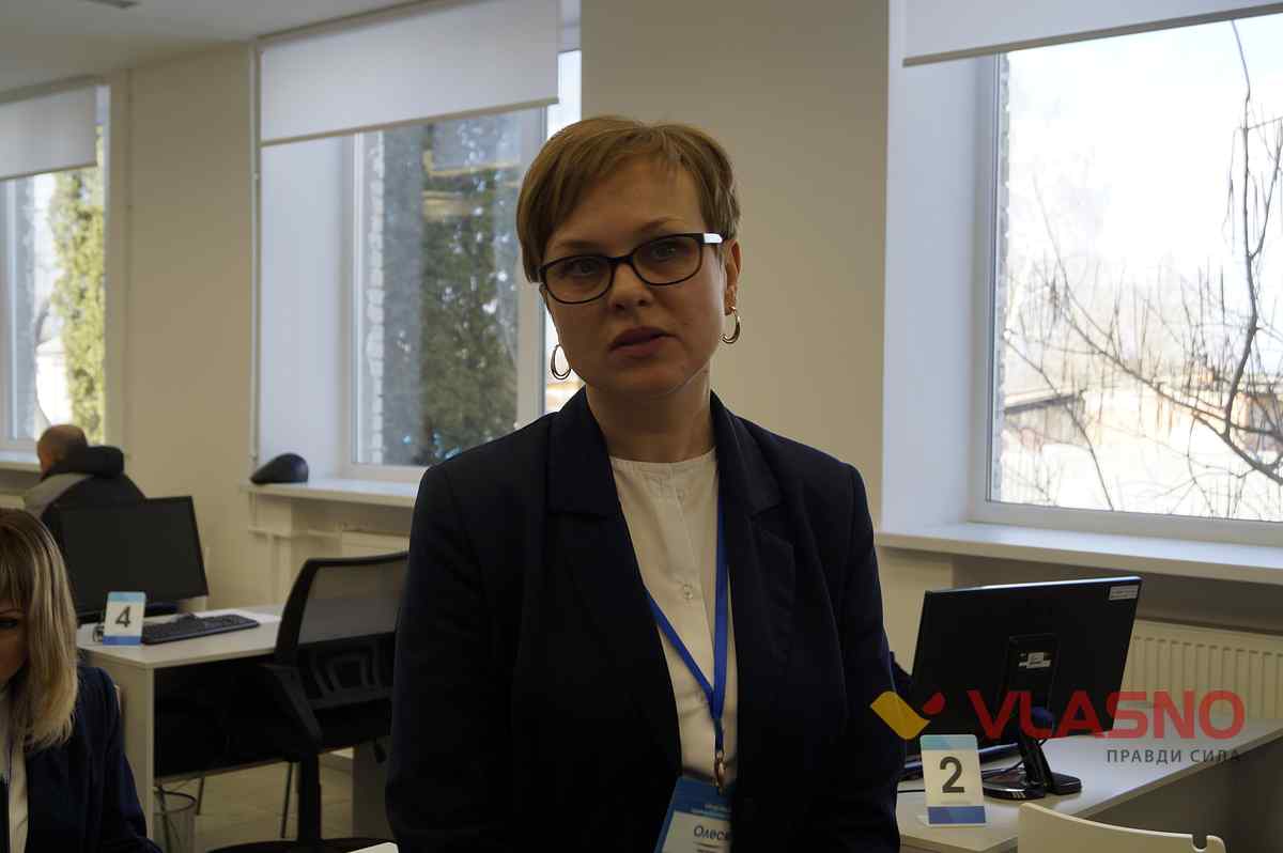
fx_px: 1602
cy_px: 426
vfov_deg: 29.8
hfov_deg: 43.6
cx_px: 642
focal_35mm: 45
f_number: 5
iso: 100
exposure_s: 1/80
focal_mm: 30
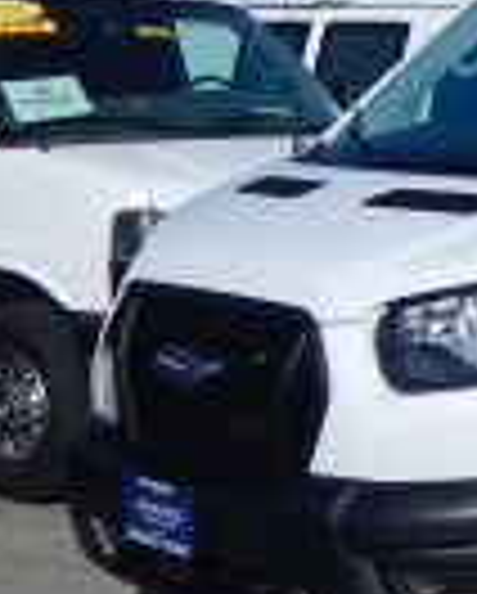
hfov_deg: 12.9
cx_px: 850
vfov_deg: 17.6
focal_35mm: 109
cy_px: 304
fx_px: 1919
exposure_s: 1/1250
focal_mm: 6.8
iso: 125
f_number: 6.9
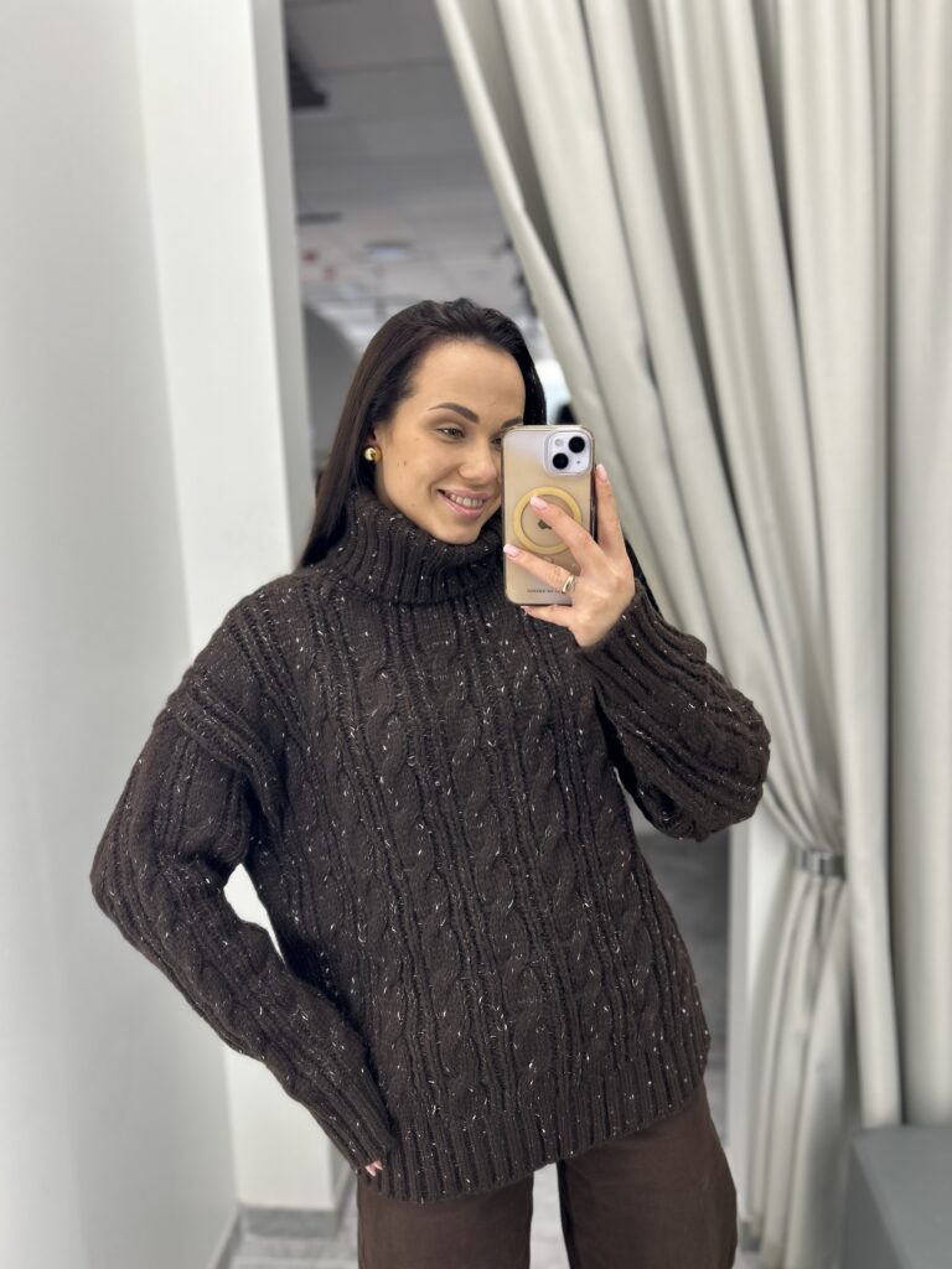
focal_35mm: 26
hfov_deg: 53.1
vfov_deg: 67.3
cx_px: 476
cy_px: 634
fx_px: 953
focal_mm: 5.7
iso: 64
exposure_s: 1/100
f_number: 1.5
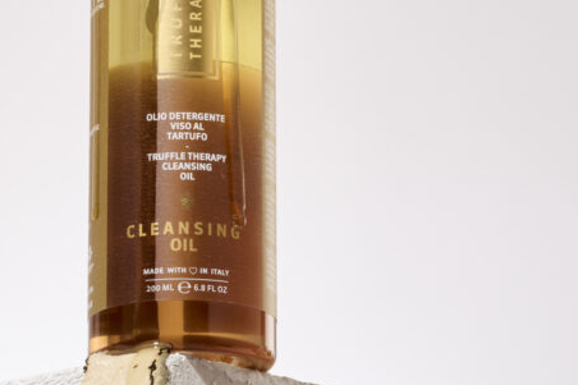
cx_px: 120
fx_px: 3820
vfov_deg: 5.8
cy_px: 58
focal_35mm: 238
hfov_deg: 8.6
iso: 100
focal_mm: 105
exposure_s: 1/160
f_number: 25
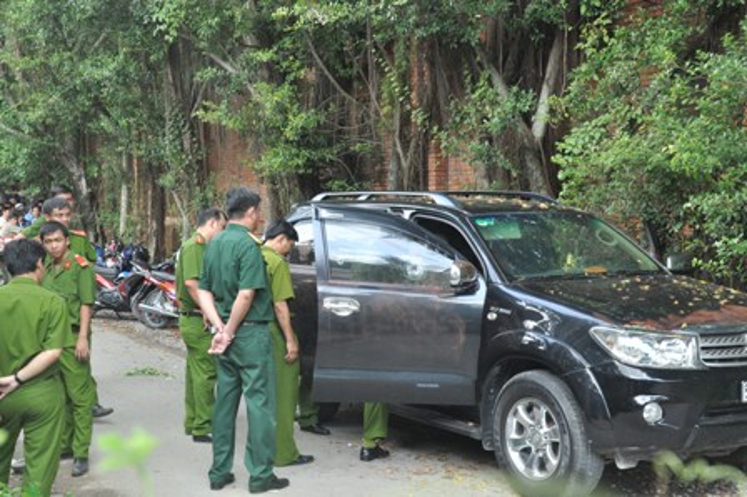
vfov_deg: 25.7
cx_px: 374
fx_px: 1089
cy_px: 248
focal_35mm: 52
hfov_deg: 37.9
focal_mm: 35
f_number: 11
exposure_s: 1/100
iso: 1000
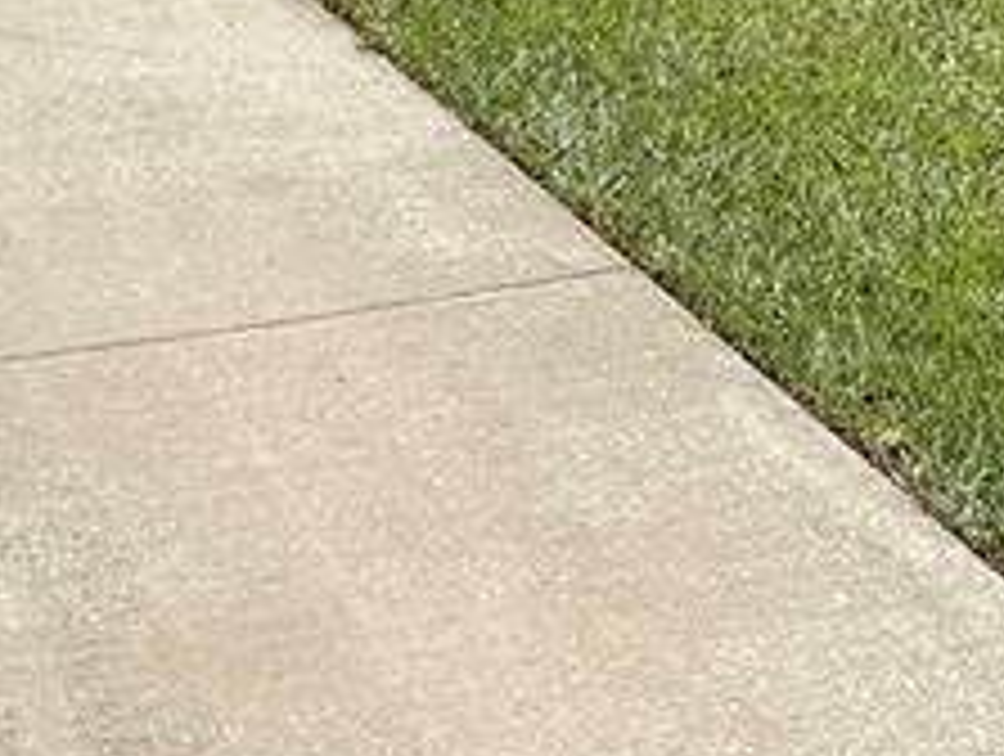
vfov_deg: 12.0
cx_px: 932
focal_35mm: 110
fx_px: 3196
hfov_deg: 17.6
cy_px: -770
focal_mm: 6.76
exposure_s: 1/4975
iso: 80
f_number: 1.78
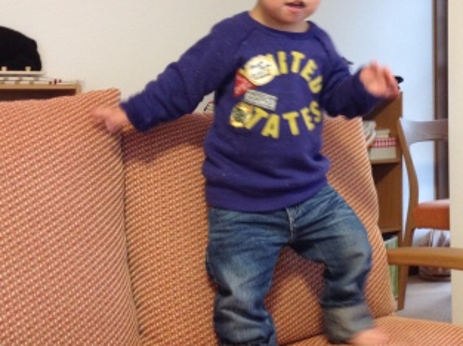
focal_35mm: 56
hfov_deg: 33.8
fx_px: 748
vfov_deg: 25.9
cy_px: 115
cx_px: 339
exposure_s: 1/20
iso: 200
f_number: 2.4
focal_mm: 4.28
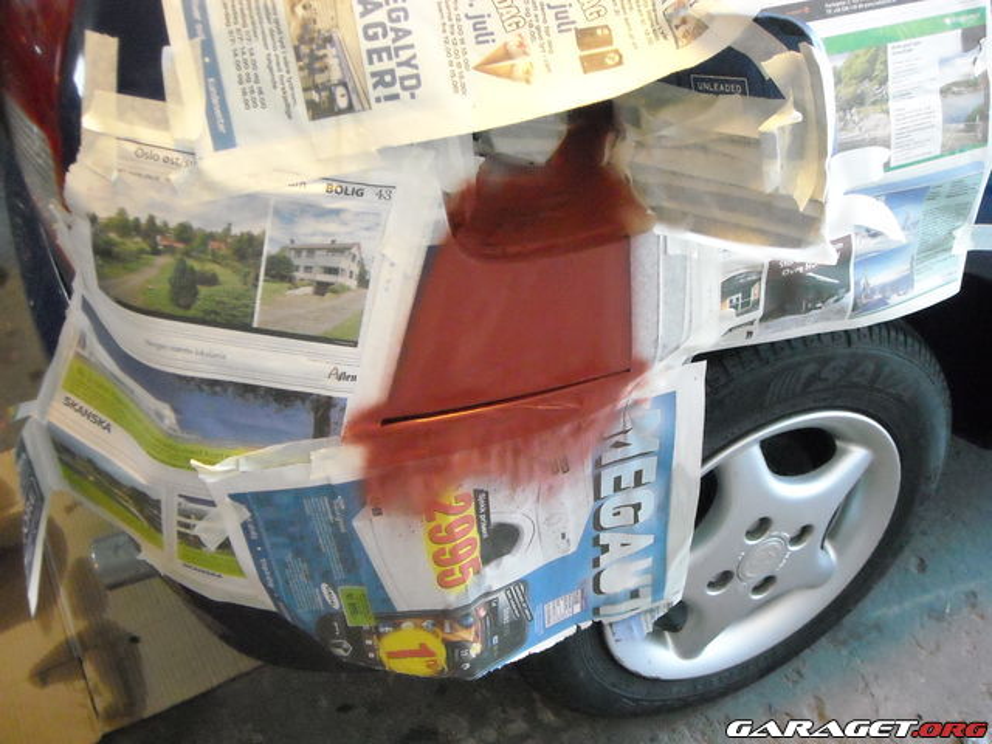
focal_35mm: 35
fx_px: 1003
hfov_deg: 52.6
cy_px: 372
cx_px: 496
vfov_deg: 40.7
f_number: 2.8
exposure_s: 1/38
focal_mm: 5.7
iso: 800
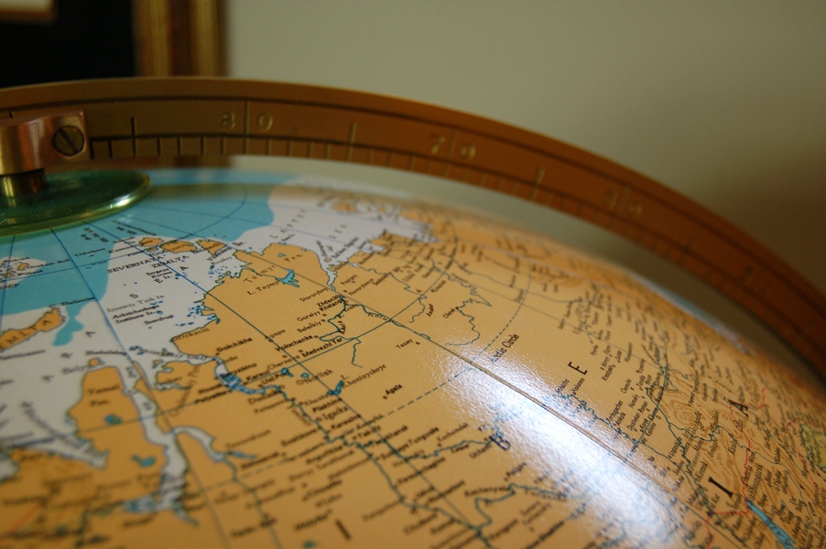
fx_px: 1066
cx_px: 413
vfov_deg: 28.9
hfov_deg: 42.4
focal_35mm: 46
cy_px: 274
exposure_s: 1/30
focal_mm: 31
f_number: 4.5
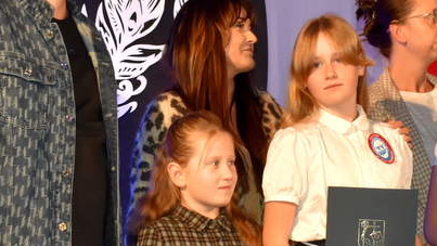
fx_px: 1194
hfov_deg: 20.7
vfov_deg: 11.6
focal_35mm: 103
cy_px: 269
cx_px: 293
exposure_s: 1/80
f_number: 4.5
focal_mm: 22
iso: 800
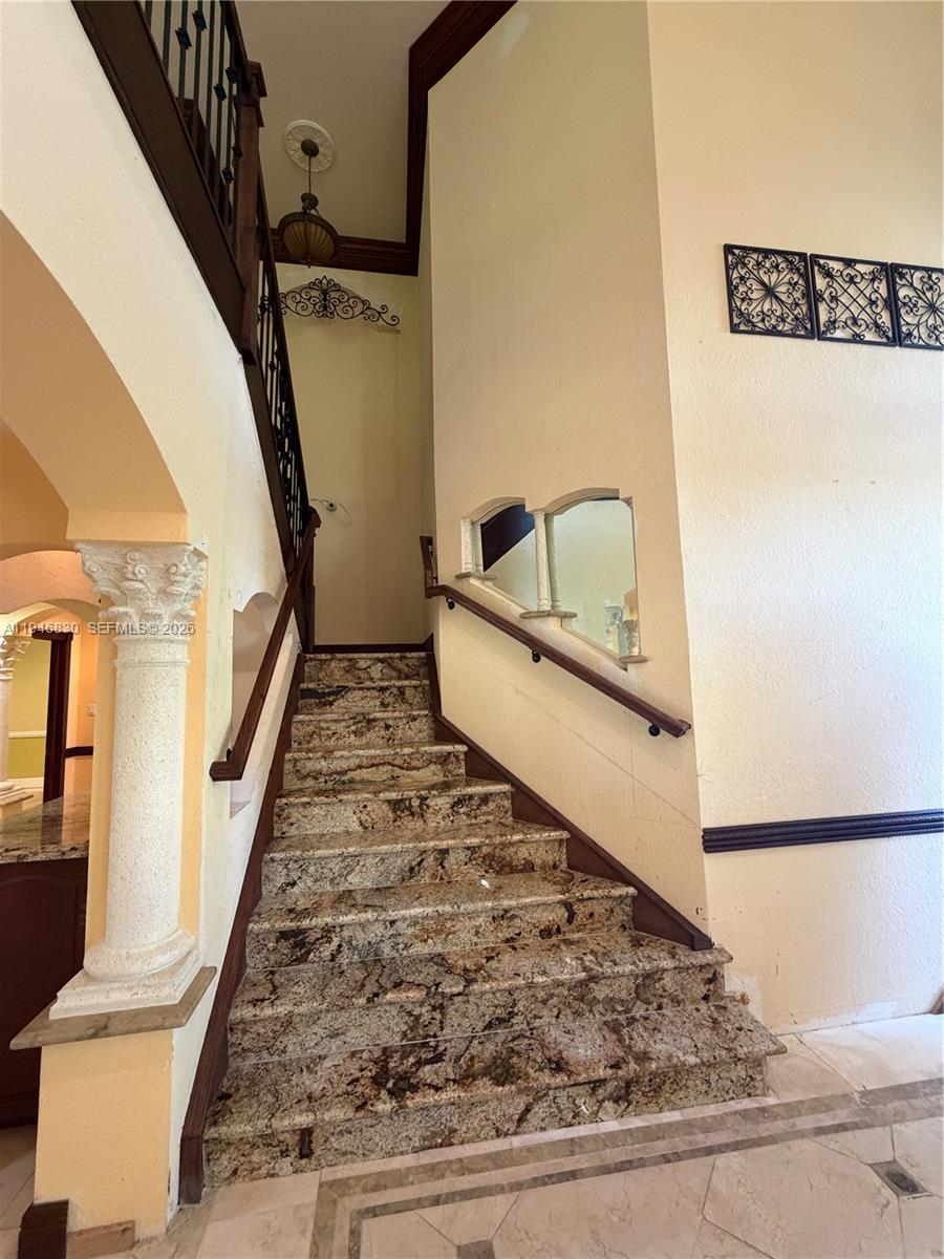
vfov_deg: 102.1
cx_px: 472
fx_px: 509
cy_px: 630
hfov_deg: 85.7
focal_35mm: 14
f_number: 2.2
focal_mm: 2.22
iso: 400
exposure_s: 1/60
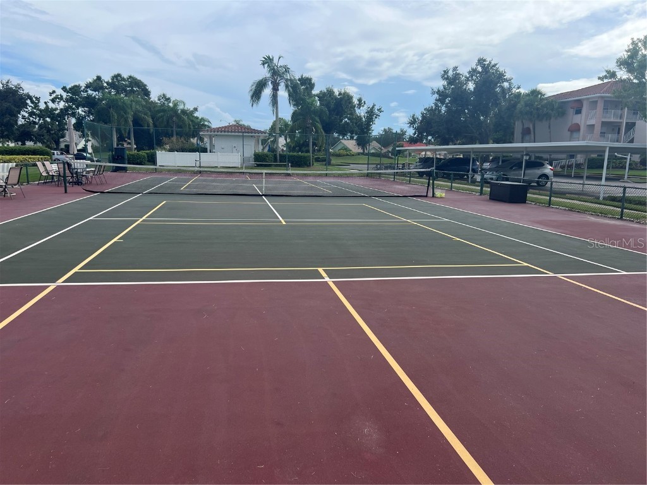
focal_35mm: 26
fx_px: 486
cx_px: 324
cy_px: 242
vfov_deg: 53.1
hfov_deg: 67.3
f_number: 1.5
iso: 50
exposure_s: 1/4115
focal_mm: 5.7
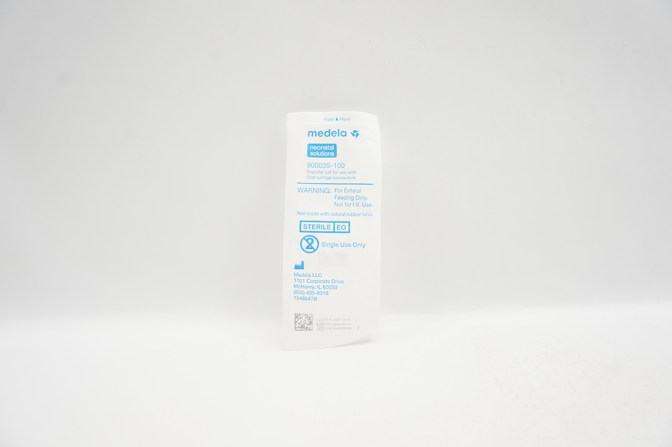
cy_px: 224
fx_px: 503
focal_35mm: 27
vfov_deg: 47.8
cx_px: 336
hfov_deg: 67.4
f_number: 8
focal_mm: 18
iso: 200
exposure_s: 1/20
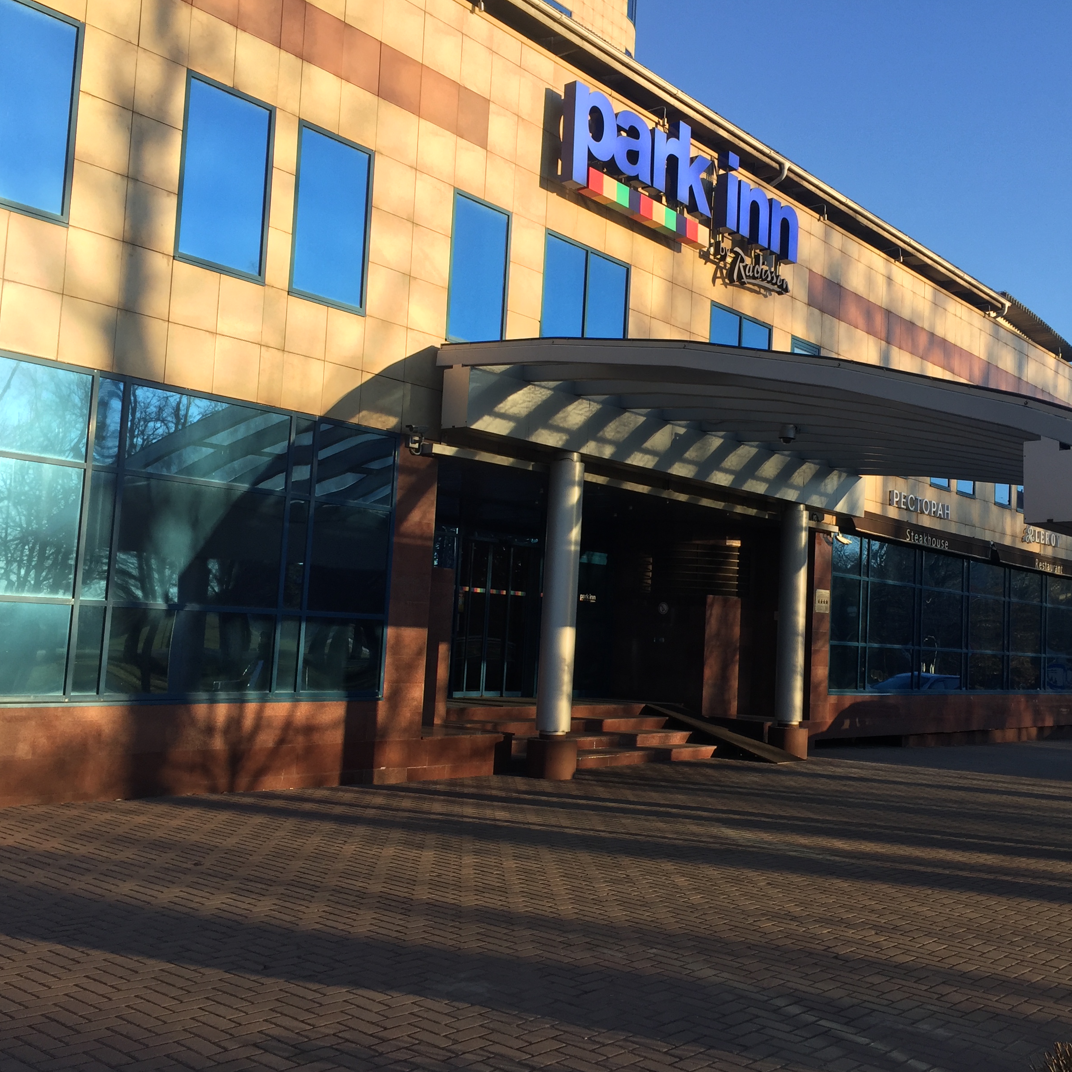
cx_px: 605
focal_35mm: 35
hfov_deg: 47.1
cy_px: 545
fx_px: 1226
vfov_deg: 47.2
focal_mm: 4.15
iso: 32
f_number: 2.2
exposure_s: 1/879
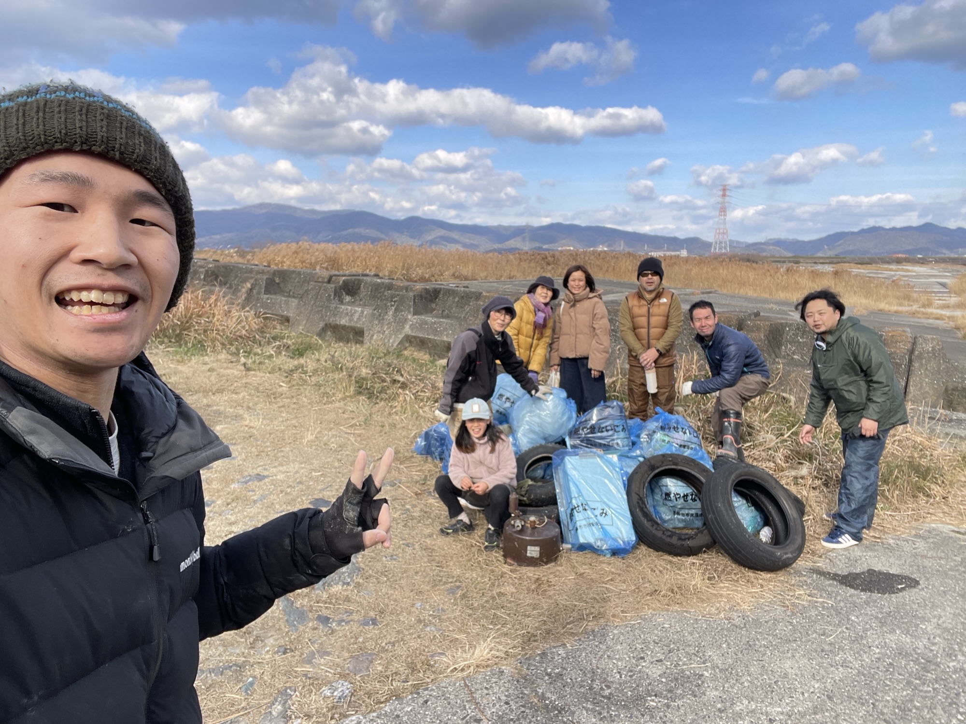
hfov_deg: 73.9
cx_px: 483
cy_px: 362
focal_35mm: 23
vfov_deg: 58.9
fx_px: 642
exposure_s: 1/458
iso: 25
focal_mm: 2.71
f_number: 2.2
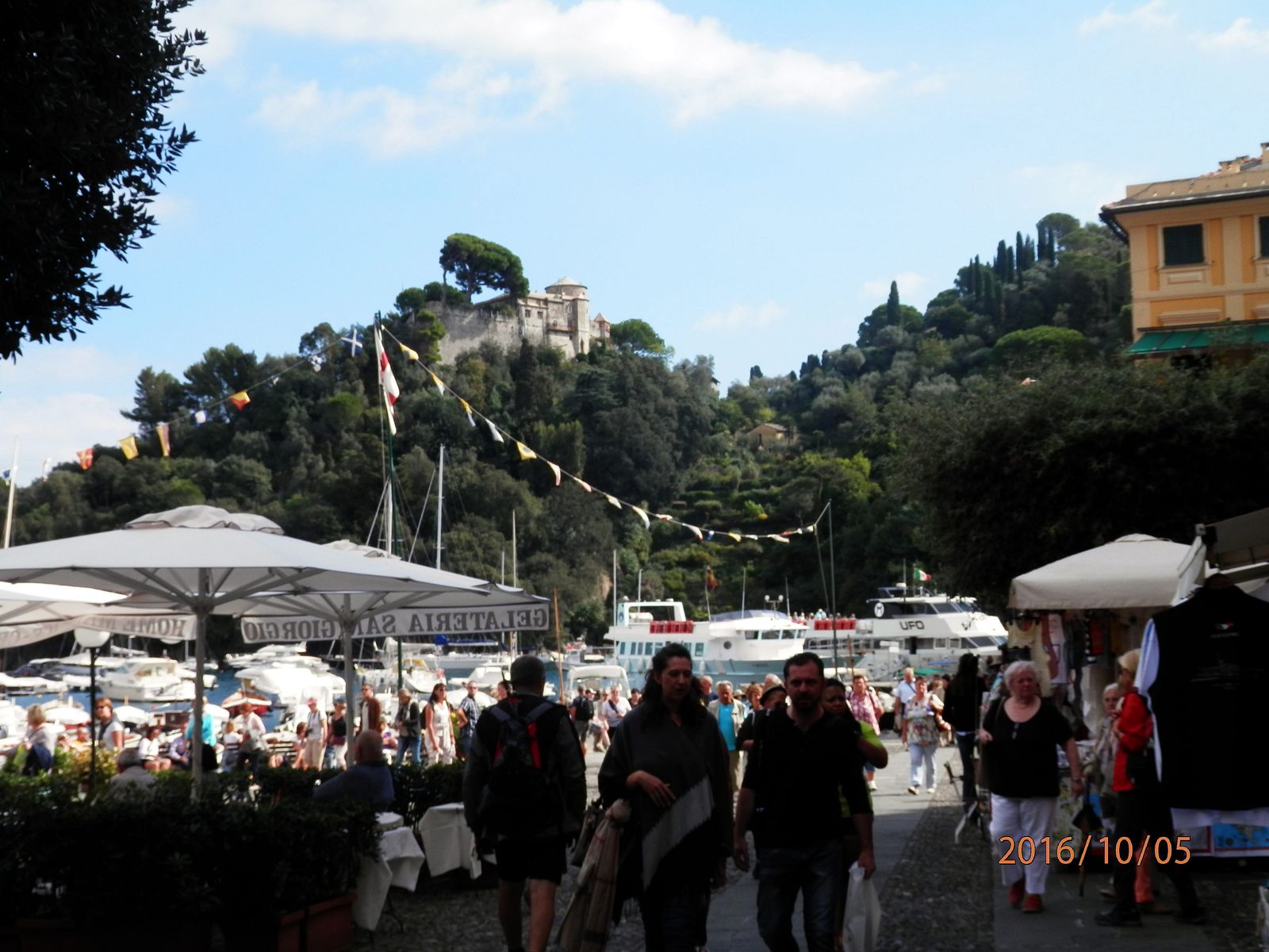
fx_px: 1796
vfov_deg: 29.7
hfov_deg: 38.9
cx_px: 634
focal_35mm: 49
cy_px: 476
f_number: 4
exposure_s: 1/640
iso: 80
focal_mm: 8.9
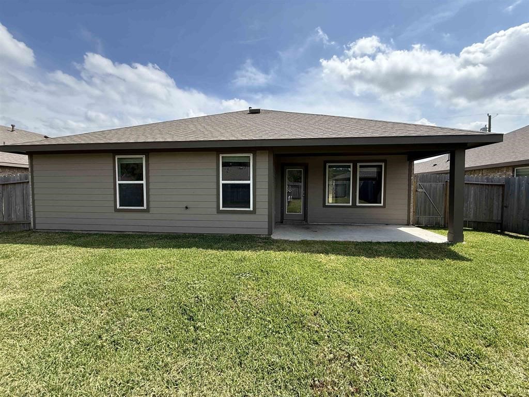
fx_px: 214
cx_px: 264
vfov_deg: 85.7
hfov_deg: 102.1
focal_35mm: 14
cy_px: 198
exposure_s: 1/1001
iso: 64
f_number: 2.2
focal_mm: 2.22
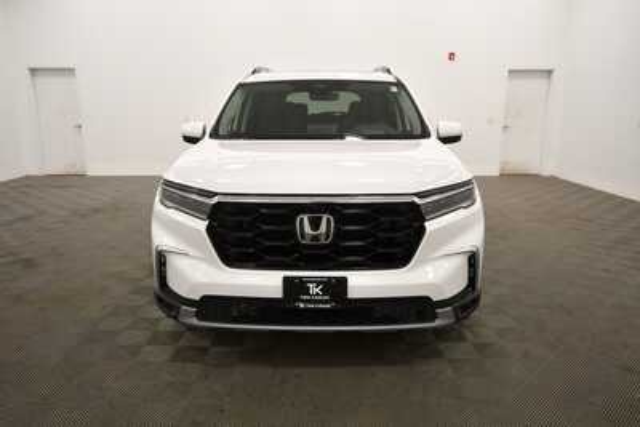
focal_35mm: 27
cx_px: 320
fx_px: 480
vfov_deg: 48.0
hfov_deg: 67.4
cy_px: 214
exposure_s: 1/250
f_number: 5.6
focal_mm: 18
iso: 800
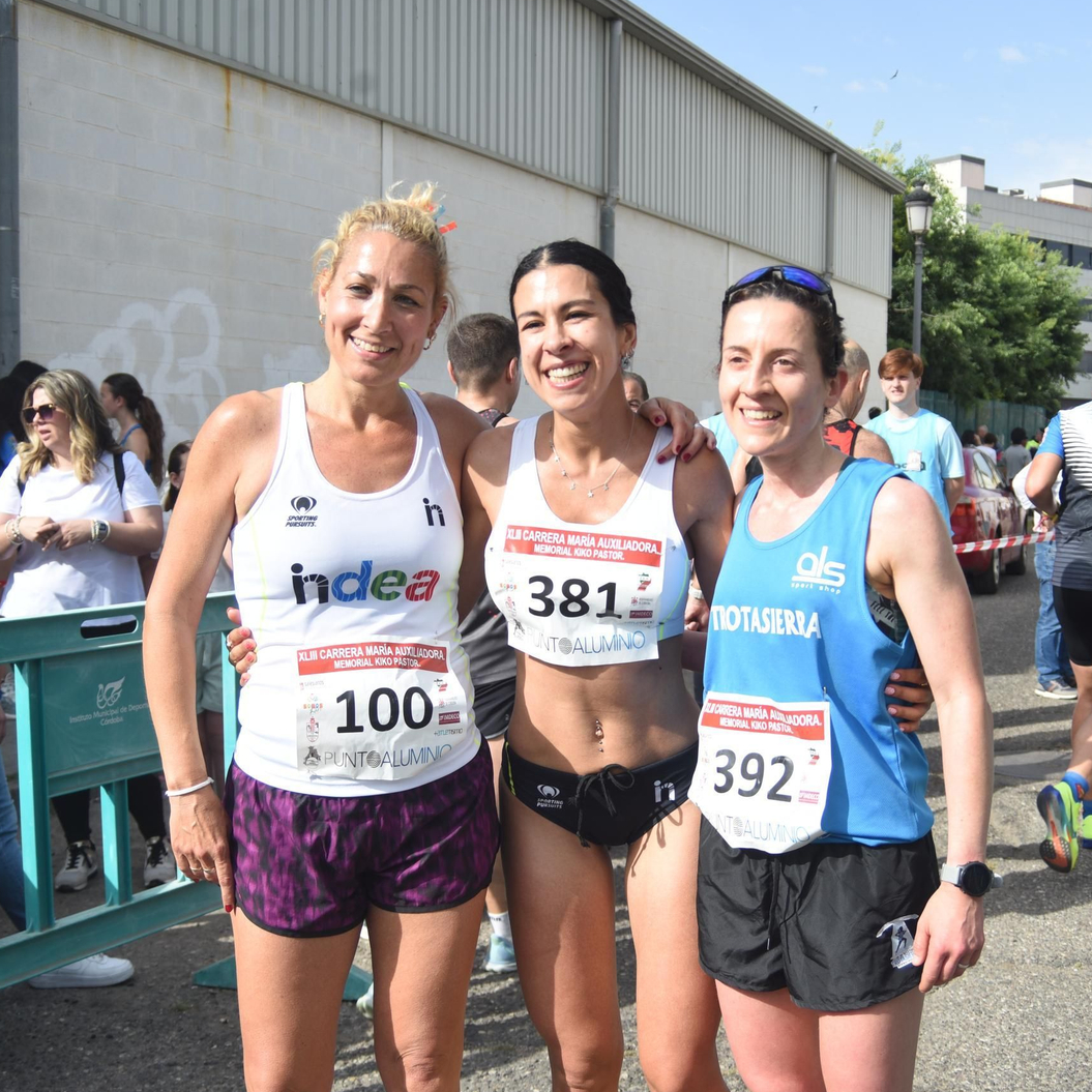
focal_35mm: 49
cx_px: 619
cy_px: 543
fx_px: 1749
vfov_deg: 34.7
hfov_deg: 34.6
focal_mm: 38
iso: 100
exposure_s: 1/400
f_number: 6.3
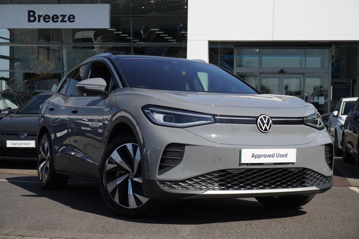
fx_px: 583
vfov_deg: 23.1
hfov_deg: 34.2
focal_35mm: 58
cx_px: 180
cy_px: 120
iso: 800
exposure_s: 1/2000
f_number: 6.7
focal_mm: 39
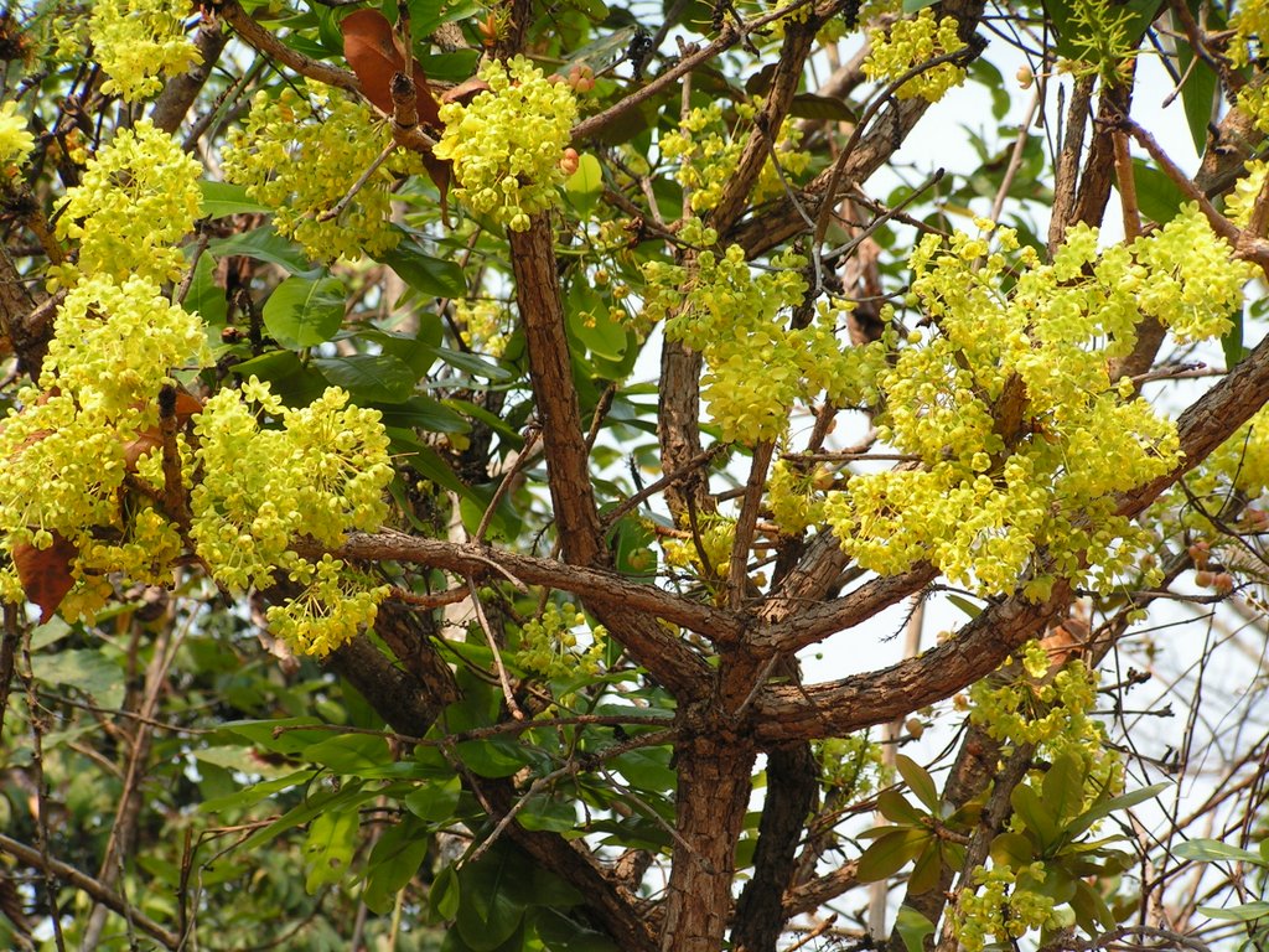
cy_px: 476
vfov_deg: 8.8
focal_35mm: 168
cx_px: 634
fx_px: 6159
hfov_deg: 11.8
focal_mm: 27.9
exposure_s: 1/200
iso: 50
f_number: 4
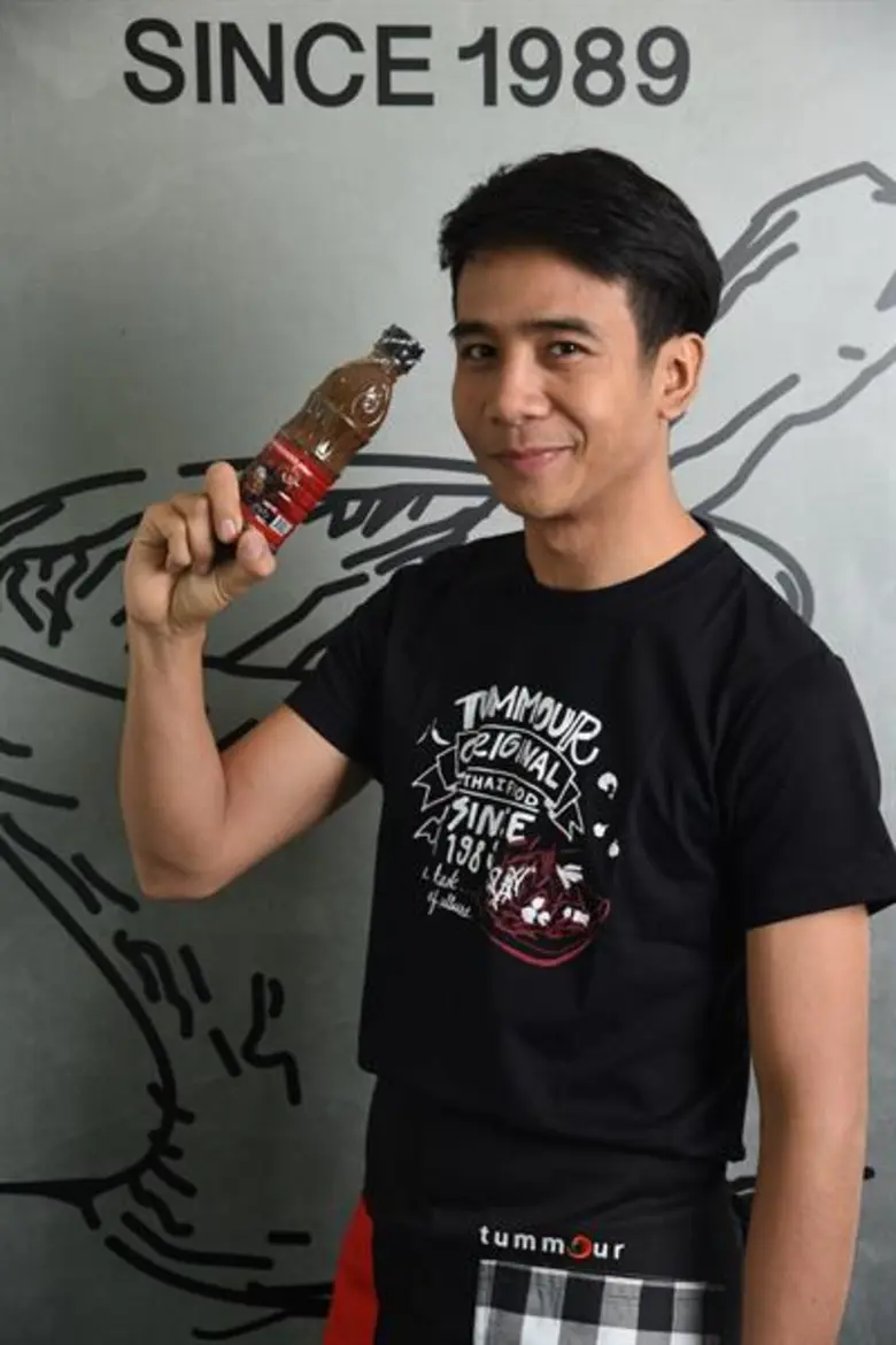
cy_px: 672
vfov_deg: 23.9
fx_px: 3173
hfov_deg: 16.1
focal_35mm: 85
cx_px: 448
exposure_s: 1/100
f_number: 8
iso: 640
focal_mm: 85
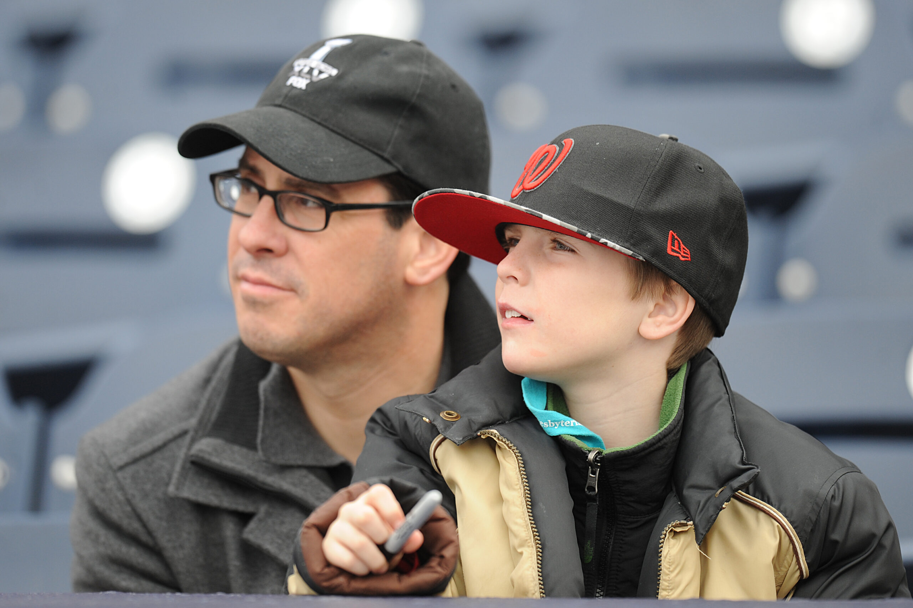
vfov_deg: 3.4
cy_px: 304
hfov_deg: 5.2
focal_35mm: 400
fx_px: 10144
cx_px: 456
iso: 500
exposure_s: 1/640
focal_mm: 400
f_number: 4
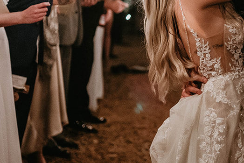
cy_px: 14
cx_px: 231
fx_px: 725
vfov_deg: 12.7
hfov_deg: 18.7
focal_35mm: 107
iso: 5000
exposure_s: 1/80
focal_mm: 35
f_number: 1.4
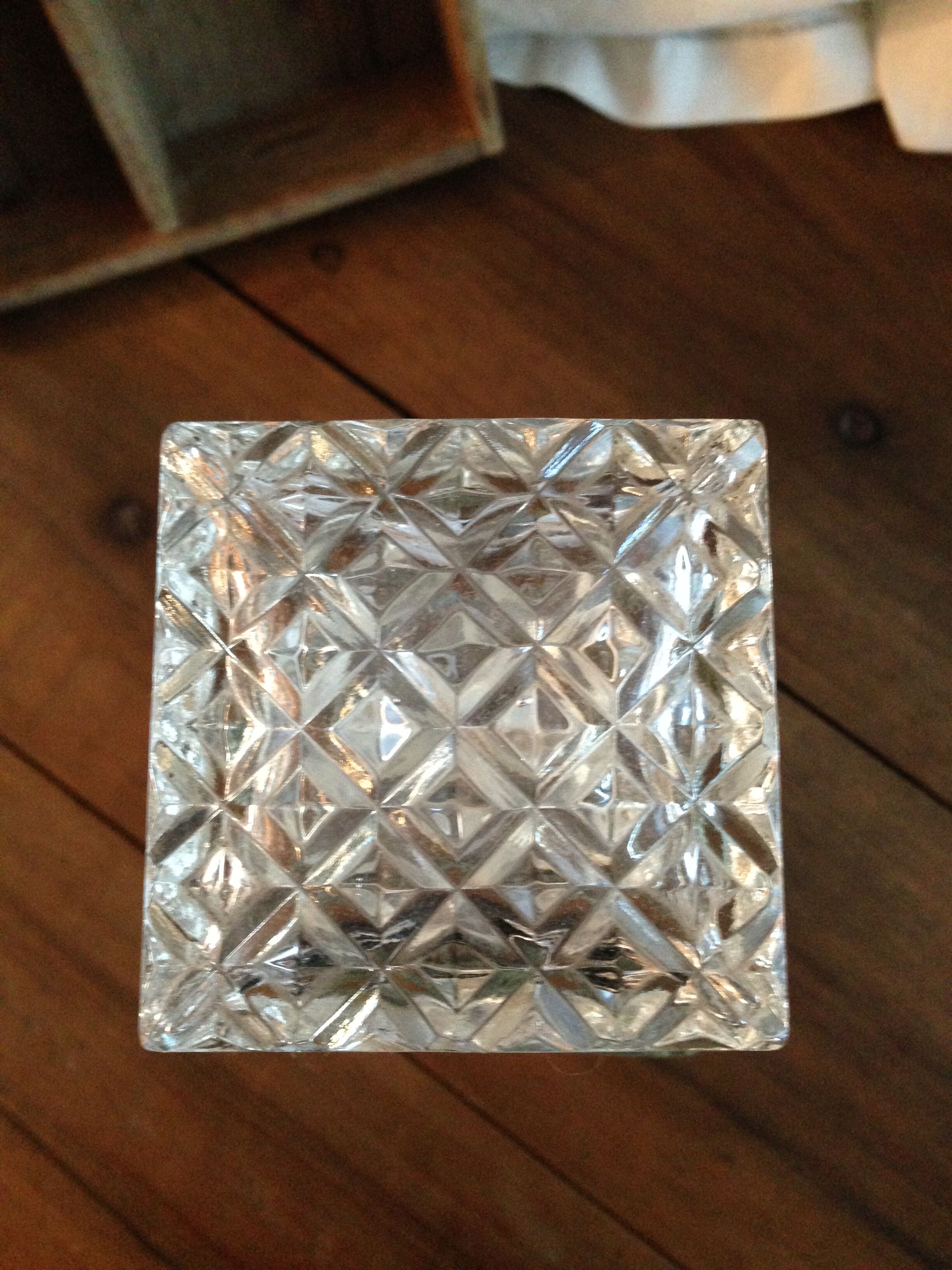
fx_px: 1210
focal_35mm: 33
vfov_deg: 55.4
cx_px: 476
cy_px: 635
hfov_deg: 42.9
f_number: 2.4
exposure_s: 1/15
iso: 400
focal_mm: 4.12
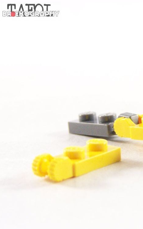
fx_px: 743
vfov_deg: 17.5
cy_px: 115
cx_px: 154
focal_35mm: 119
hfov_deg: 10.9
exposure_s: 1/60
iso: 400
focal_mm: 13.7
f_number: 3.2
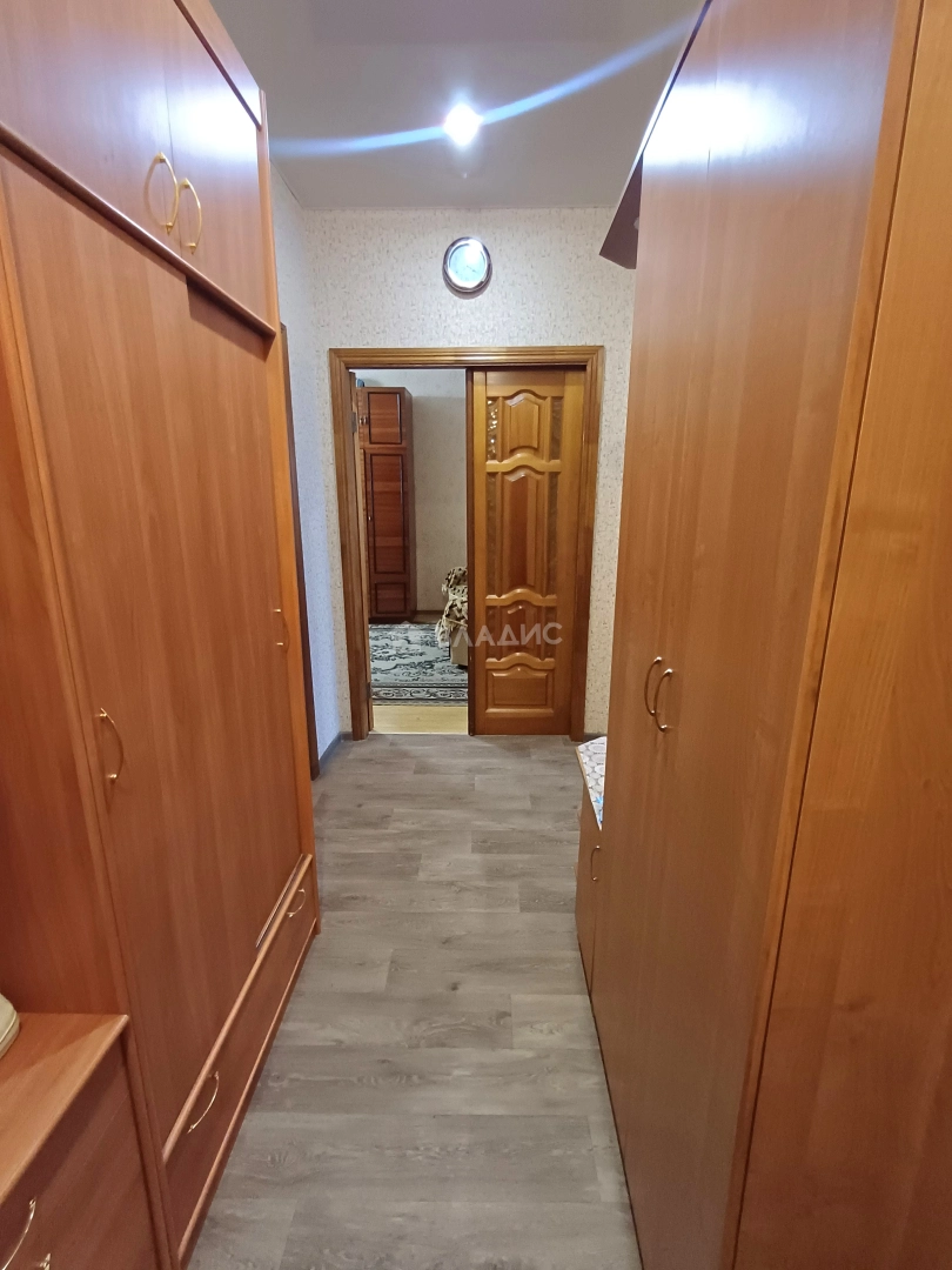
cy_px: 635
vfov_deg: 94.5
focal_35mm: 16
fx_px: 587
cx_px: 476
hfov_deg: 78.1
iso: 400
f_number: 2.2
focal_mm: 1.64
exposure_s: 1/20
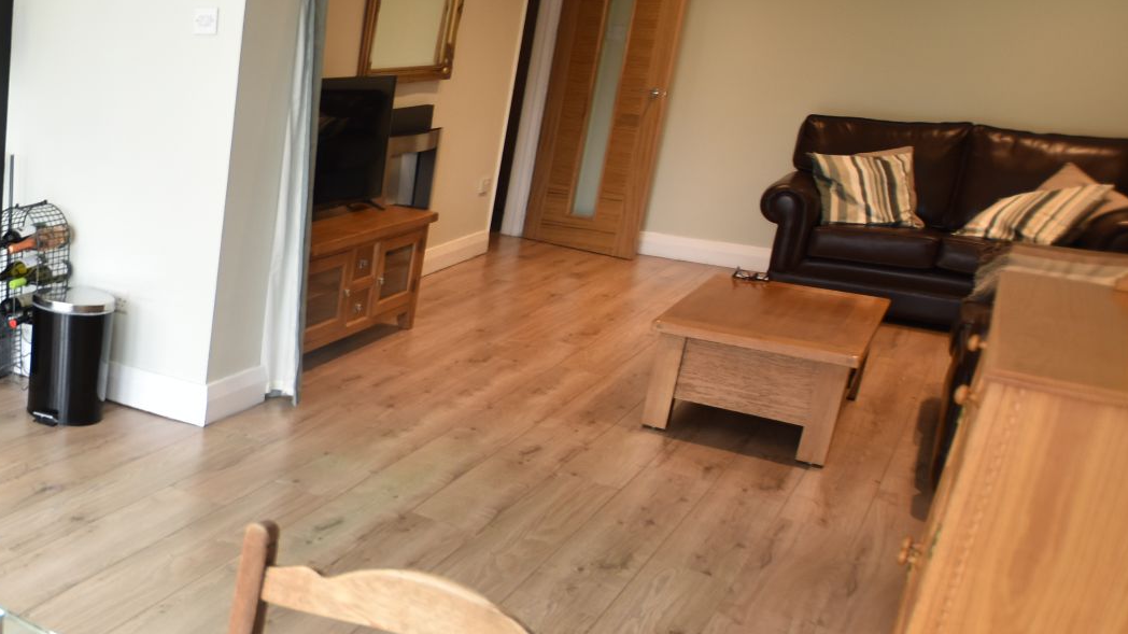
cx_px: -118
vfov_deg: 32.8
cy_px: 341
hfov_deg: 42.9
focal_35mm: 36
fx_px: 1077
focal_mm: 10
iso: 100
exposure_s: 1/15
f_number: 3.5
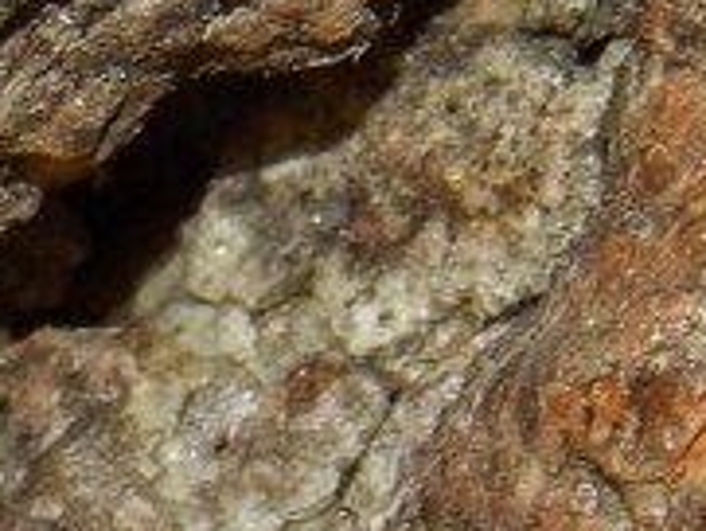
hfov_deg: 3.4
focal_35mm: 583
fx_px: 11898
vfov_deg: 2.5
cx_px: -694
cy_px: 1015
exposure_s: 1/30
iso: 200
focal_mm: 23.4
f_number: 9.6
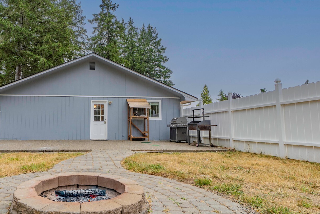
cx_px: 100
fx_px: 187
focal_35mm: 21
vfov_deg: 59.5
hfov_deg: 77.9
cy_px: 108
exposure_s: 1/80
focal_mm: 10
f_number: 8
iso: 160
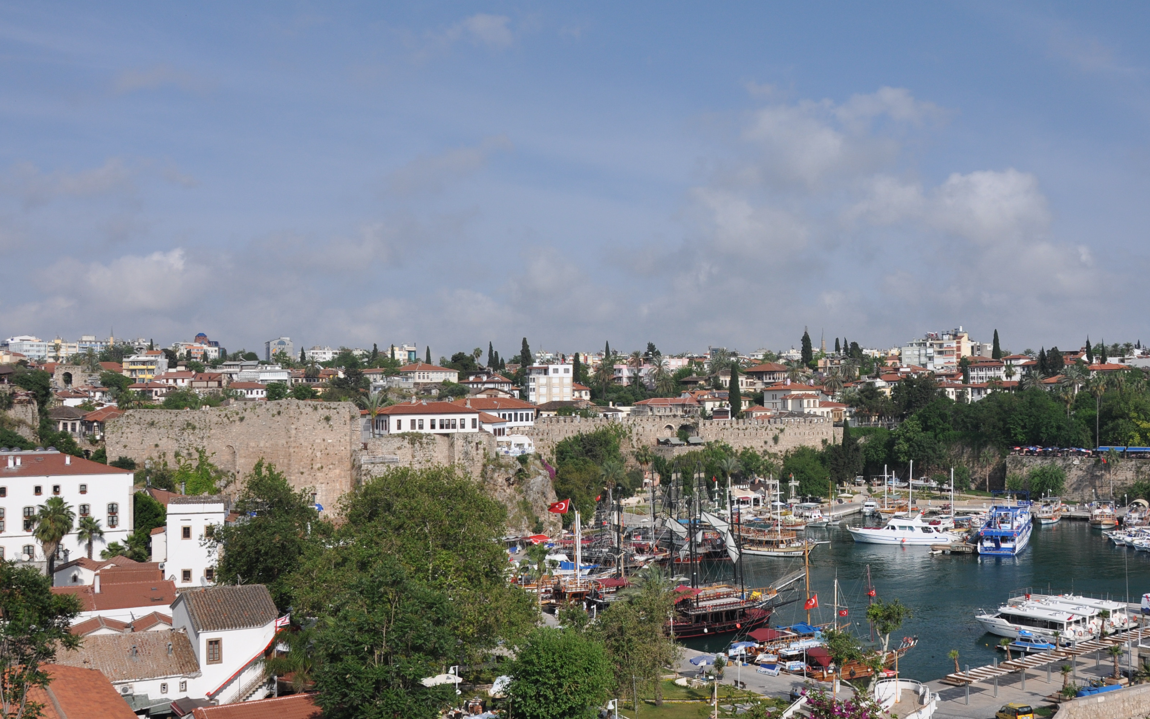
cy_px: 319
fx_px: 1160
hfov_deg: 52.3
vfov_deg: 34.4
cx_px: 704
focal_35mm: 37
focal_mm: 18
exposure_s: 1/320
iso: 200
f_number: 8
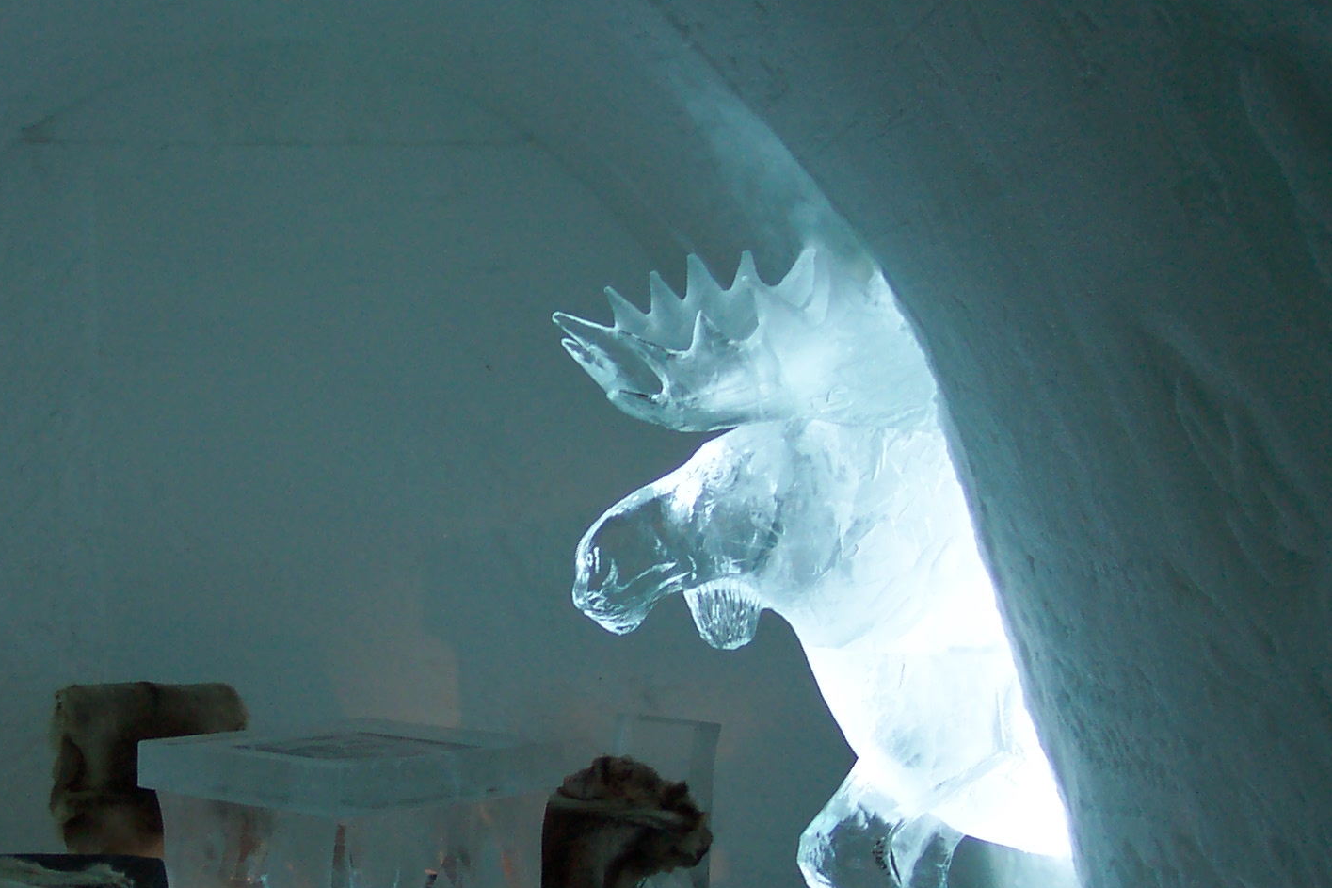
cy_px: 596
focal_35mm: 58
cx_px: 492
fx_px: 2146
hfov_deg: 34.3
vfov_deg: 23.3
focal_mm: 8
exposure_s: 1/30
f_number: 2.8
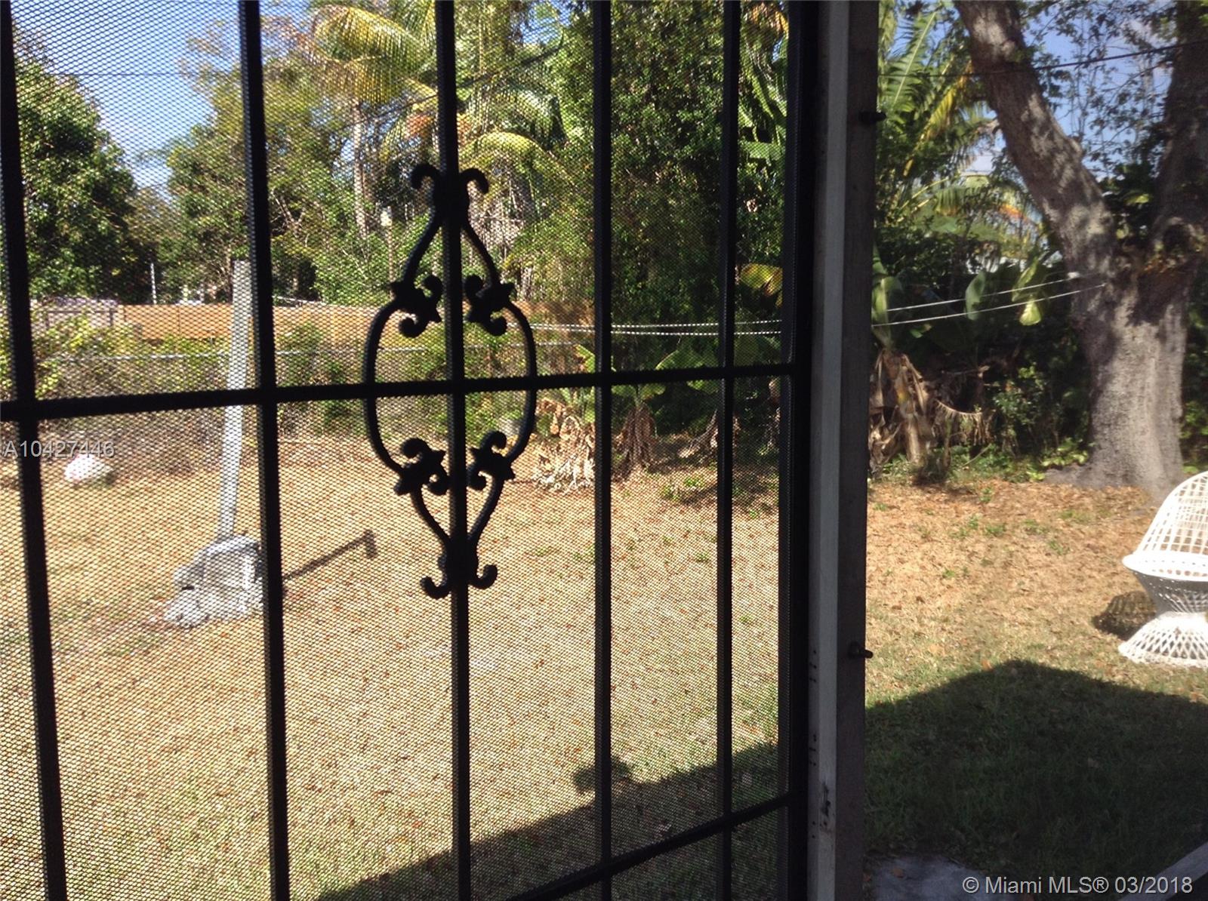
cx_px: 604
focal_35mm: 33
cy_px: 450
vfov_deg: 42.8
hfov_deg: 55.4
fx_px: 1150
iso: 25
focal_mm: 3.3
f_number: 2.4
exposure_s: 1/305
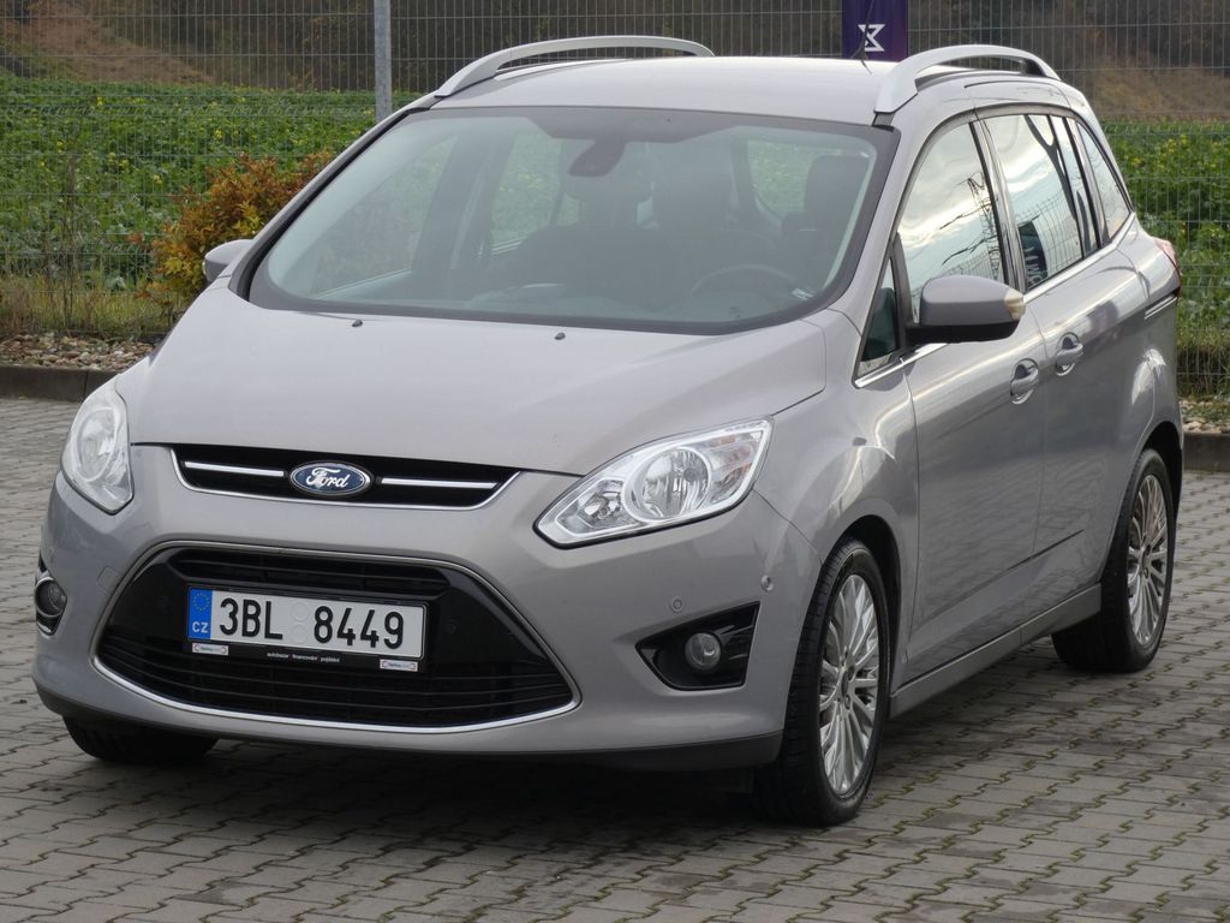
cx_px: 615
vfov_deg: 12.9
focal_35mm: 115
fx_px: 4086
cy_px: 462
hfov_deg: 17.1
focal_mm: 20.5
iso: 80
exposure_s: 1/125
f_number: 5.6
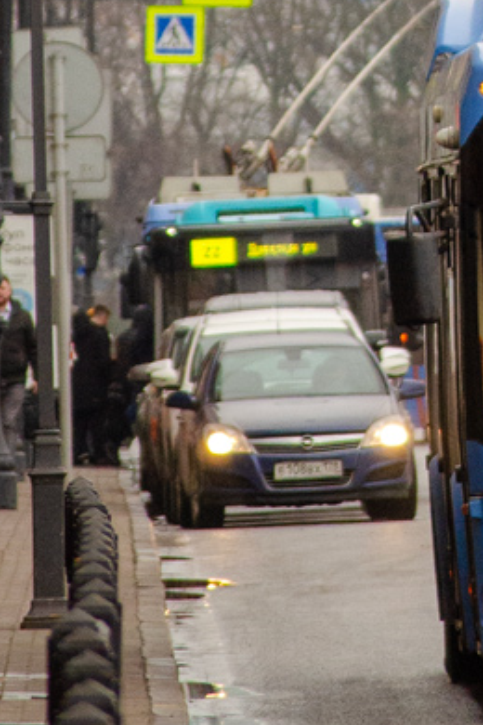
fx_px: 18574
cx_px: 767
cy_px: -297
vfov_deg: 2.2
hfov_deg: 1.5
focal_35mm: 923
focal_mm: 160
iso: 1000
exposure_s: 1/640
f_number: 5.3
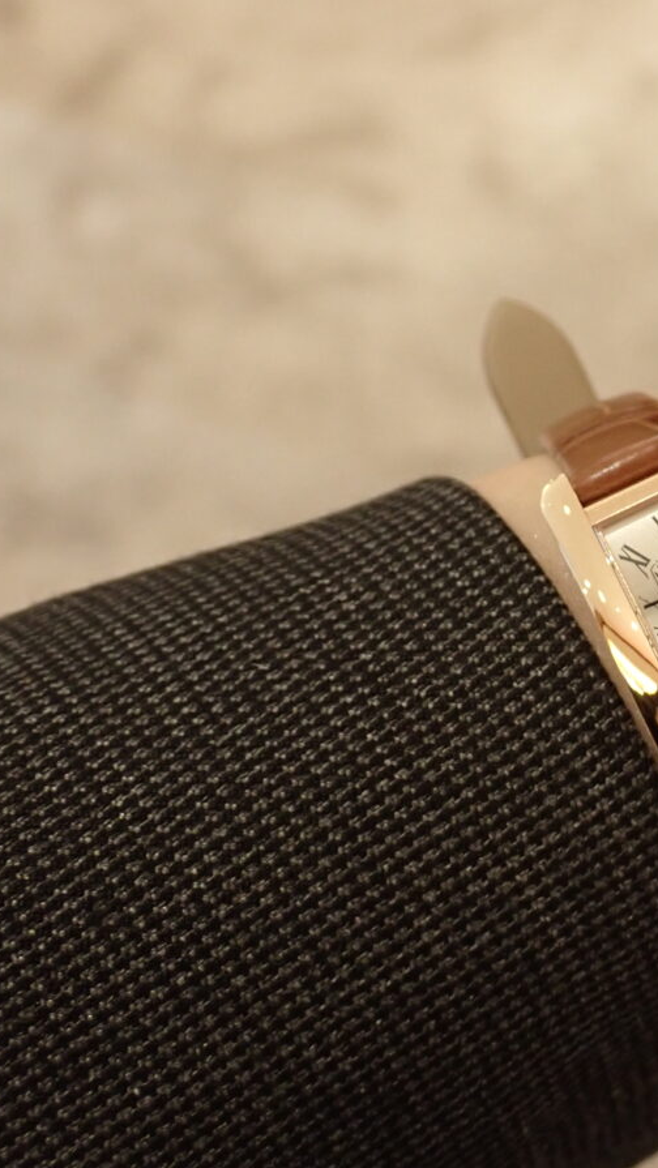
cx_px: 726
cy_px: 586
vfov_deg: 29.0
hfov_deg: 16.1
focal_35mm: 73
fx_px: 2262
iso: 400
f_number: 3.2
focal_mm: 9.01
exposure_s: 1/50
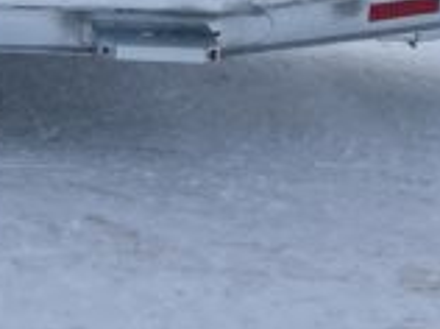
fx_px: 1663
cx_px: -181
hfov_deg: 14.3
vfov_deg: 11.0
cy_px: -130
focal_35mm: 131
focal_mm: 4.2
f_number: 1.6
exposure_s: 1/3125
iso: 32
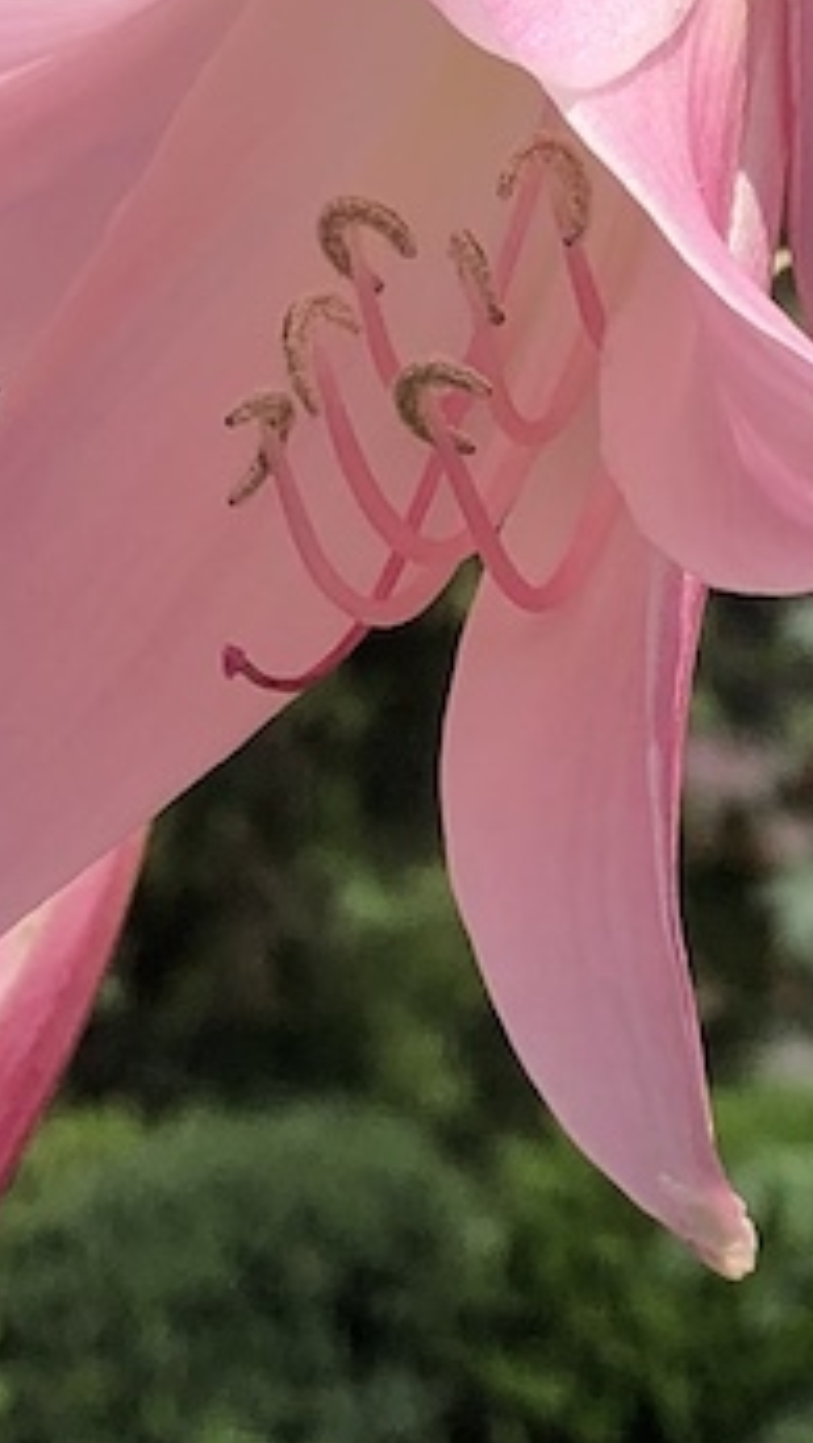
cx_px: 888
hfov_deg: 8.5
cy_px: -104
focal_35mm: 141
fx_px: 5396
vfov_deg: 14.9
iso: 20
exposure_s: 1/2404
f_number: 1.8
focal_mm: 3.99
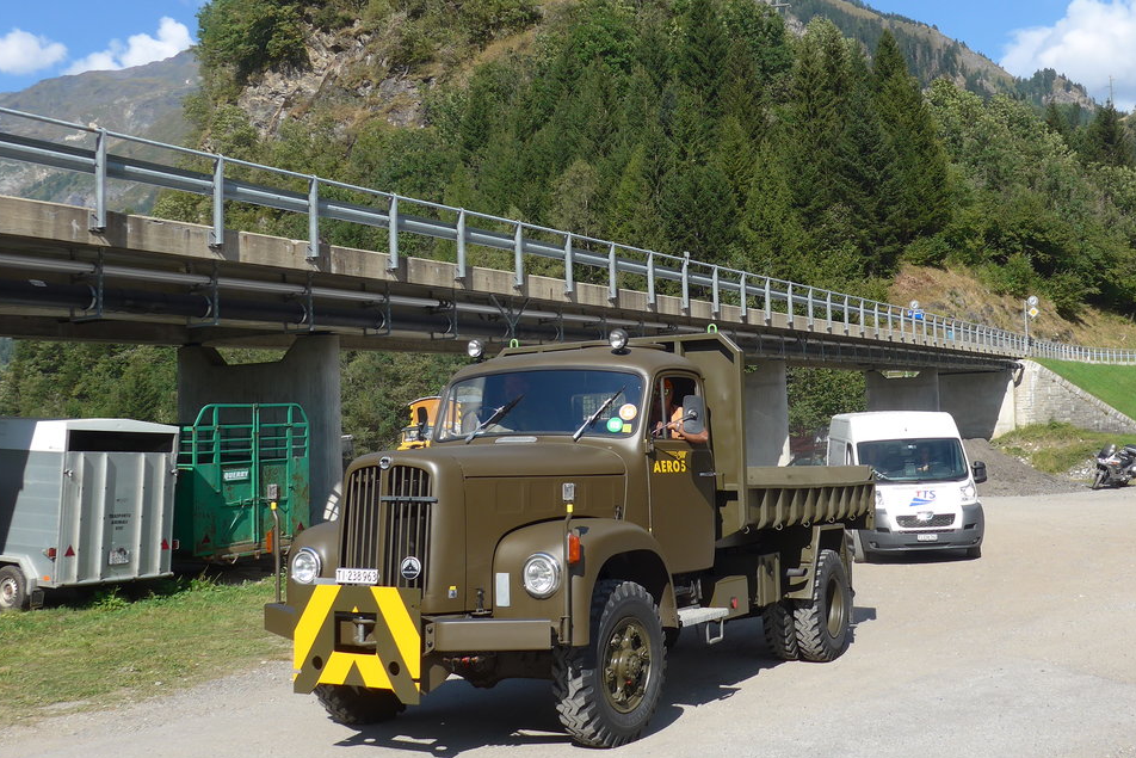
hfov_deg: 50.6
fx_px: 1199
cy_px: 346
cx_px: 641
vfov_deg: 35.0
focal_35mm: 38
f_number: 2.8
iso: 80
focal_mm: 6
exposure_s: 1/1300
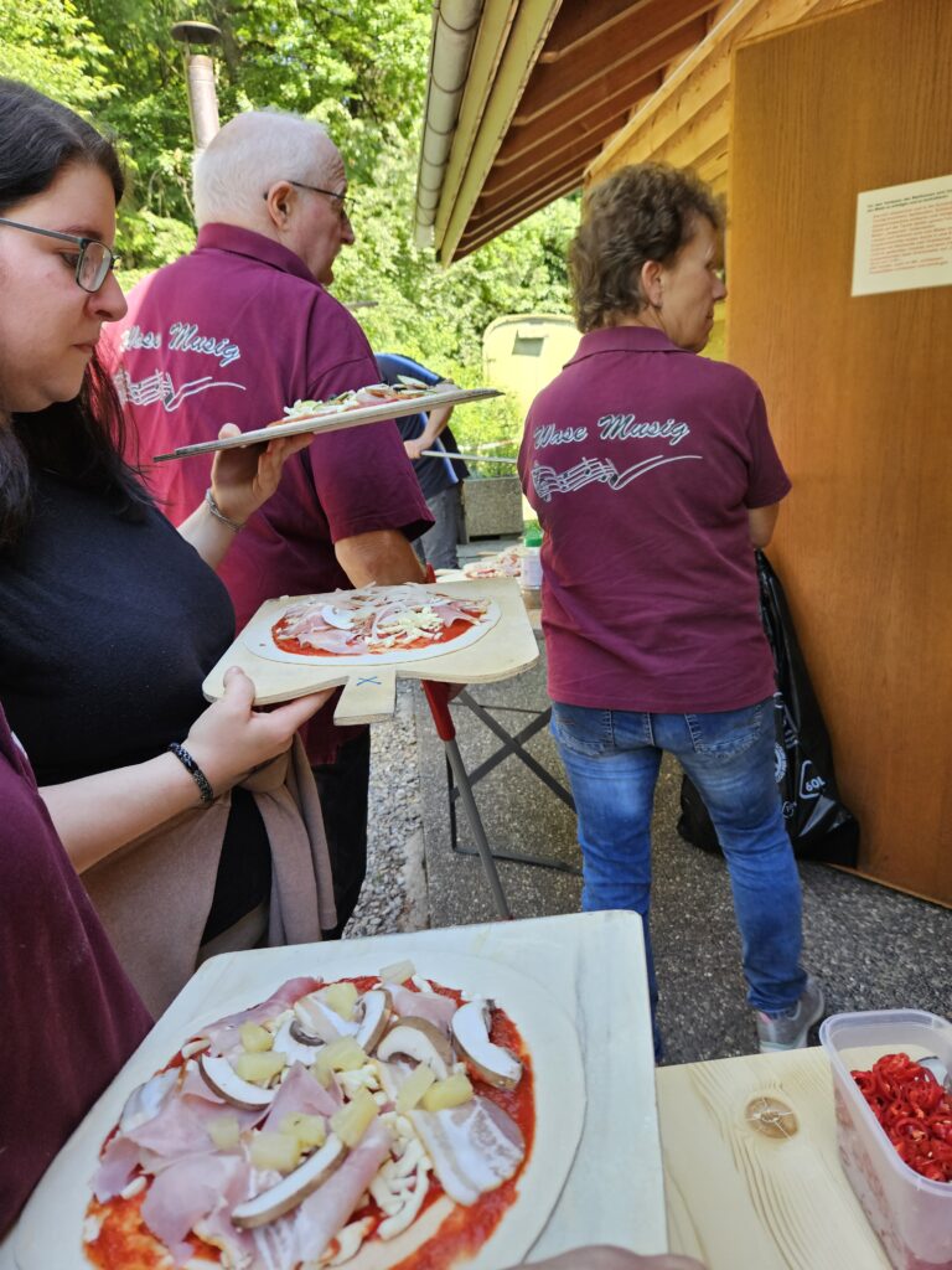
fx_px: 843
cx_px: 476
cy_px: 635
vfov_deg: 73.9
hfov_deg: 58.9
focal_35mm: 23
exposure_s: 1/100
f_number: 1.8
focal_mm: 5.4
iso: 32
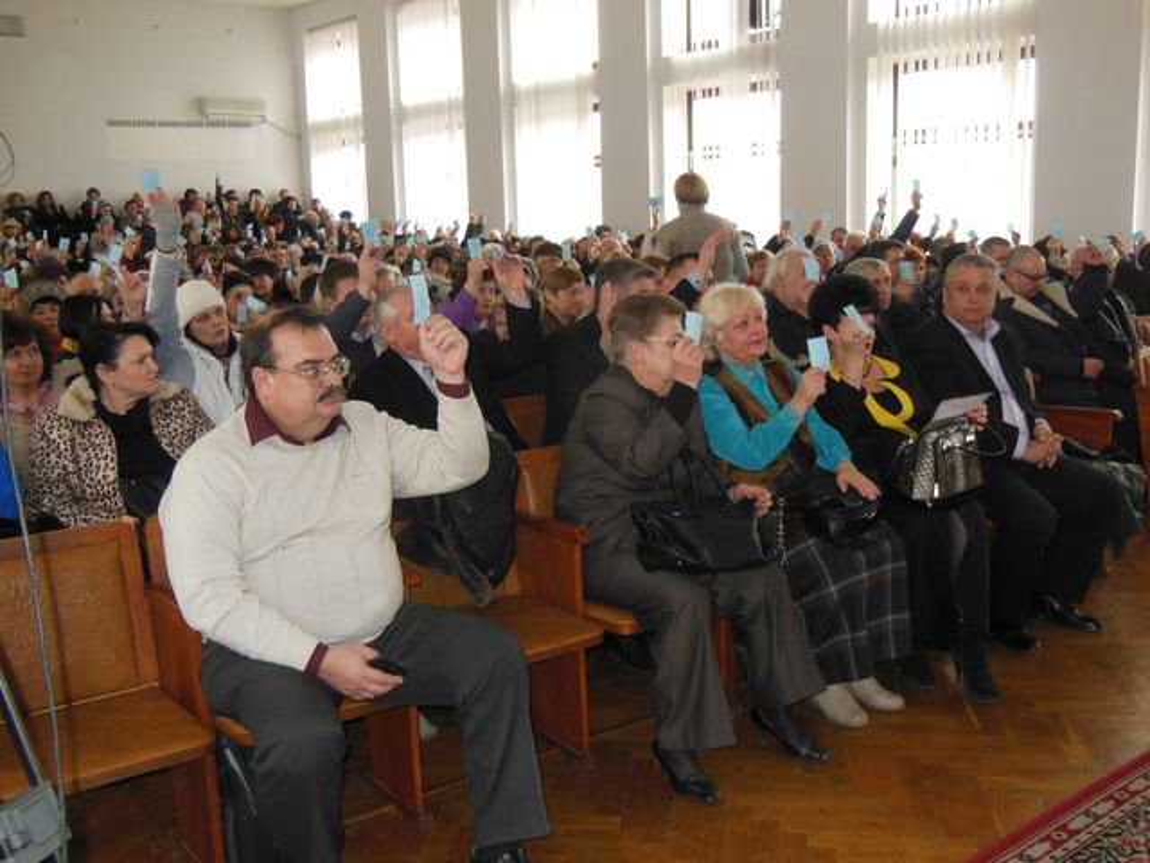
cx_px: 575
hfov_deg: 47.9
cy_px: 432
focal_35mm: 39
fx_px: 1296
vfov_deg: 36.8
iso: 500
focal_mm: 6.9
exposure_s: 1/30
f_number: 4.1
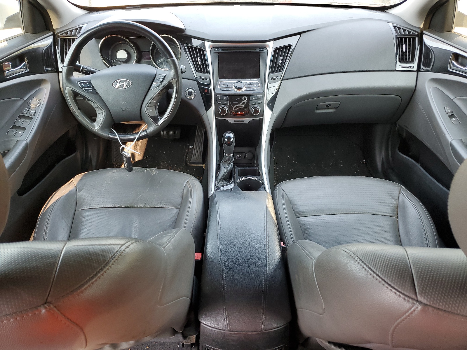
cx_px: 234
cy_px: 175
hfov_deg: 67.3
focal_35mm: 26
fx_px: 351
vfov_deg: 53.1
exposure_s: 1/60.2
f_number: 1.5
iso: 68
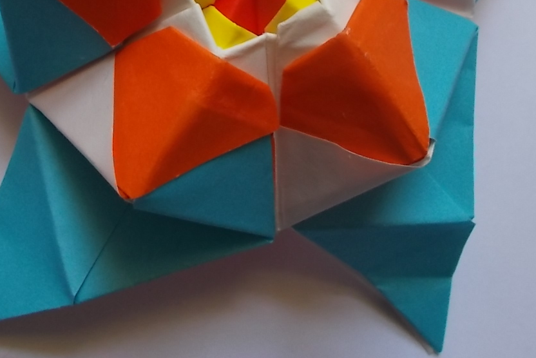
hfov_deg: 38.1
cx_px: 231
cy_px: -26
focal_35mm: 52
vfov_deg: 24.4
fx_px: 774
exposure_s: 1/25
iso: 160
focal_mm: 4.6
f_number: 3.2
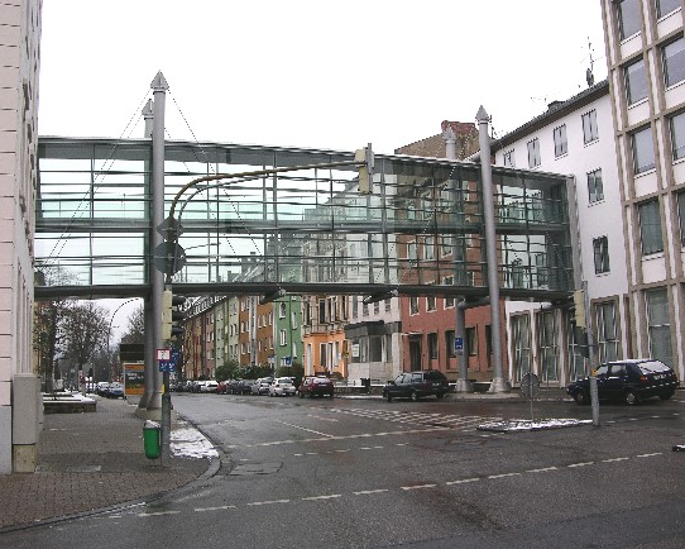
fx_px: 750
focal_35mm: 37
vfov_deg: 40.2
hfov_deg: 49.1
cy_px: 273
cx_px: 344
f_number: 4.5
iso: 50
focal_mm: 8.9
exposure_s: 1/50.5
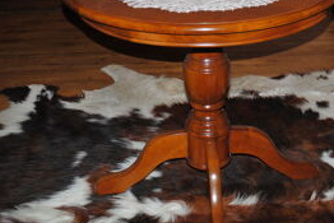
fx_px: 715
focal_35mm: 77
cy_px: 87
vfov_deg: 17.7
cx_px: 237
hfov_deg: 26.1
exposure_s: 1/60
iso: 200
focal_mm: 28
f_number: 4.5
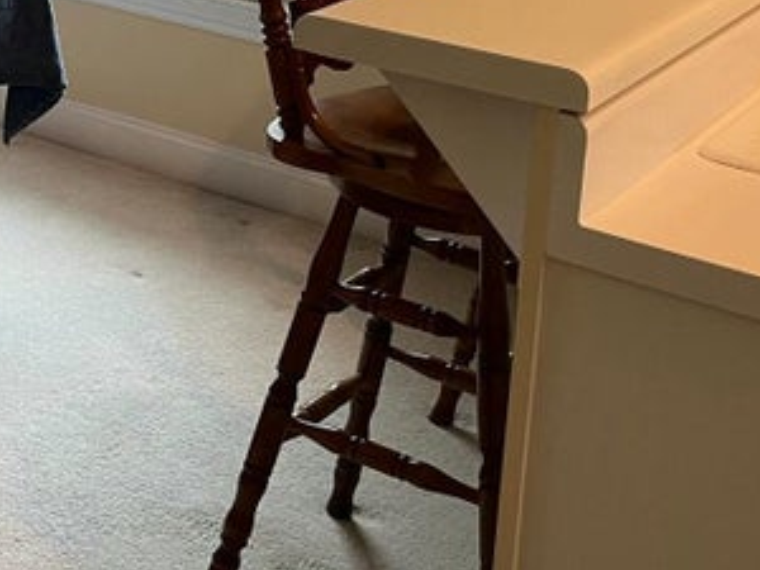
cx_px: -54
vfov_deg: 18.8
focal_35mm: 74
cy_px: -114
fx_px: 1625
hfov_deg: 24.7
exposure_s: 1/60
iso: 80
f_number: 1.6
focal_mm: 5.1
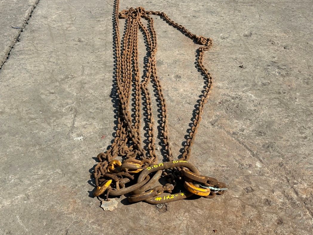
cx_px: 160
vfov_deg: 26.5
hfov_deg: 34.9
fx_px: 497
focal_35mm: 55
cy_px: 104
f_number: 1.78
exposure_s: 1/4184
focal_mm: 6.86
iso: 64
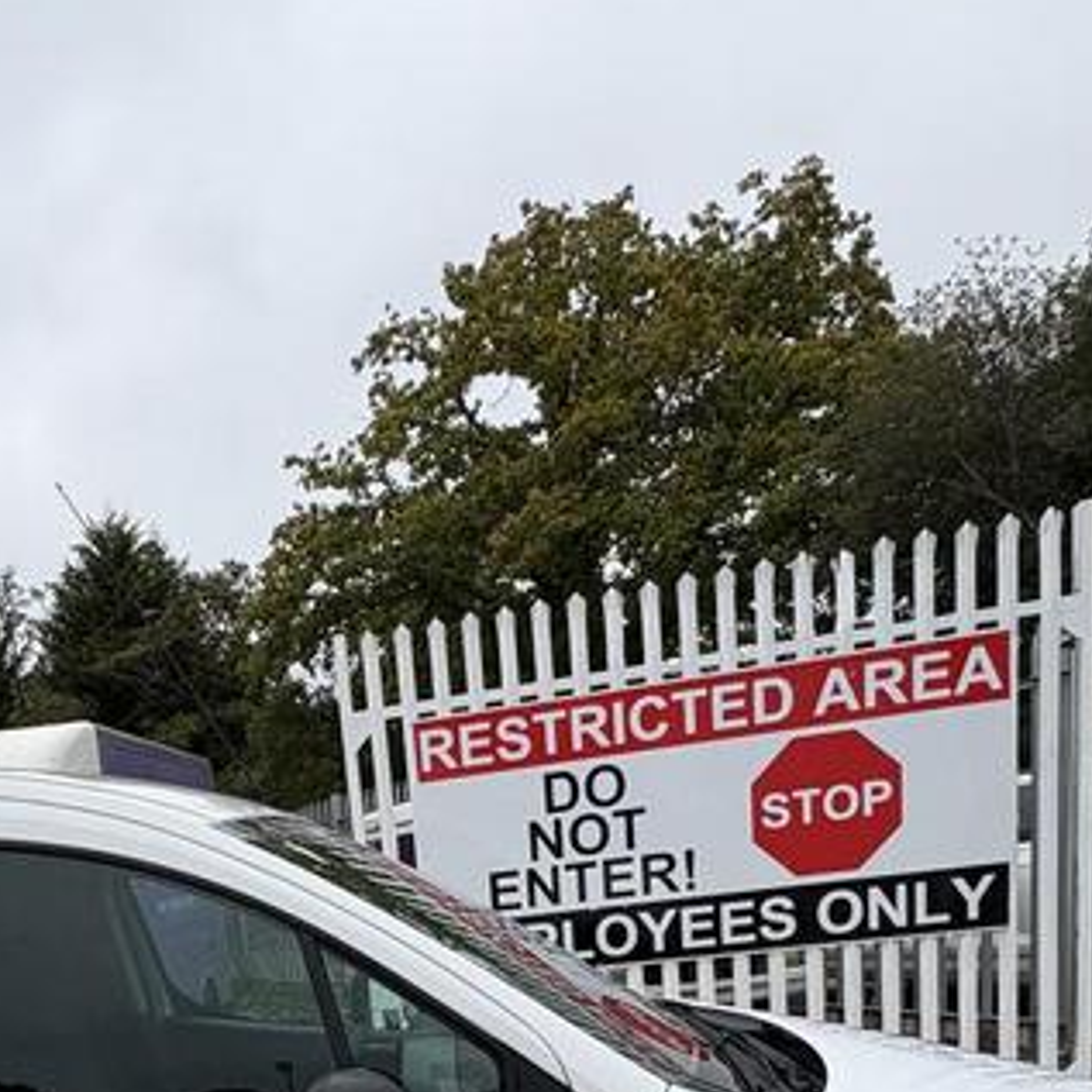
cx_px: 193
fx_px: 1249
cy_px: 1116
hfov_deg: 44.5
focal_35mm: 35
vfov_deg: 40.7
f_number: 2.2
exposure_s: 1/993
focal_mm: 2.22
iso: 50
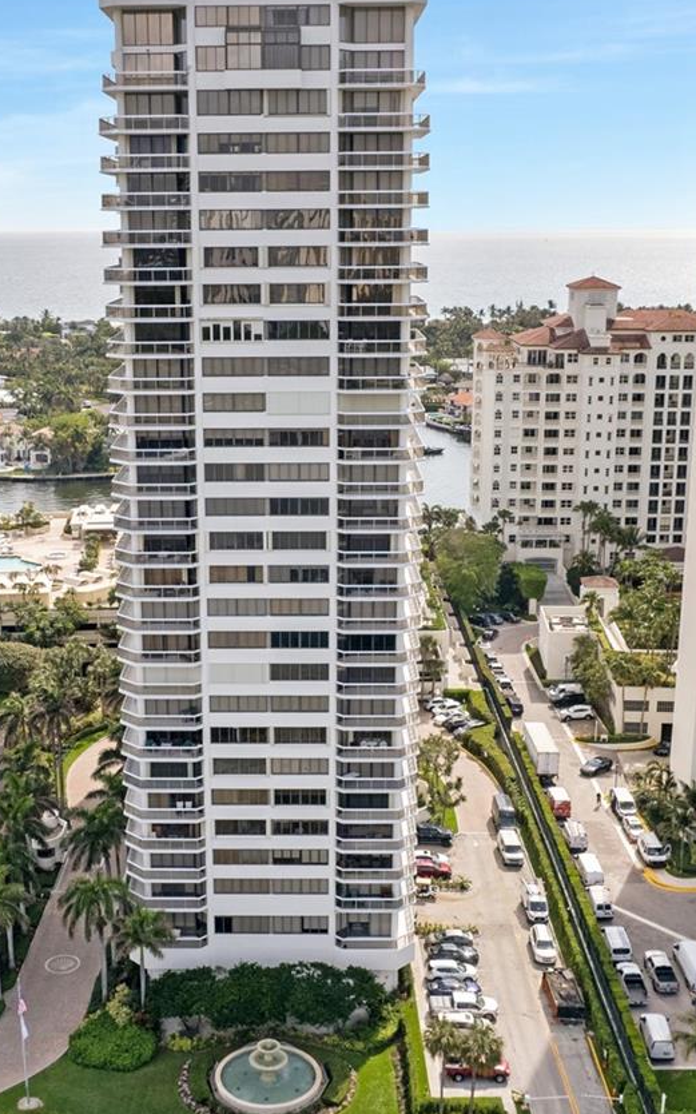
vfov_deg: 46.2
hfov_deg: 29.8
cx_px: 281
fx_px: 1305
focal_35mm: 43
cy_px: 590
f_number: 2.8
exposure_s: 1/2000
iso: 110
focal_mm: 8.38
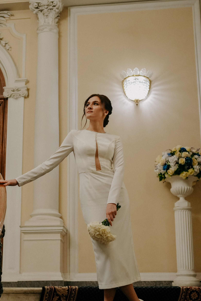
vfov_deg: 36.8
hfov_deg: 25.0
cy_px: 178
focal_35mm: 54
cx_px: 74
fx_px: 452
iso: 2500
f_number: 3.2
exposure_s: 1/500
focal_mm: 35
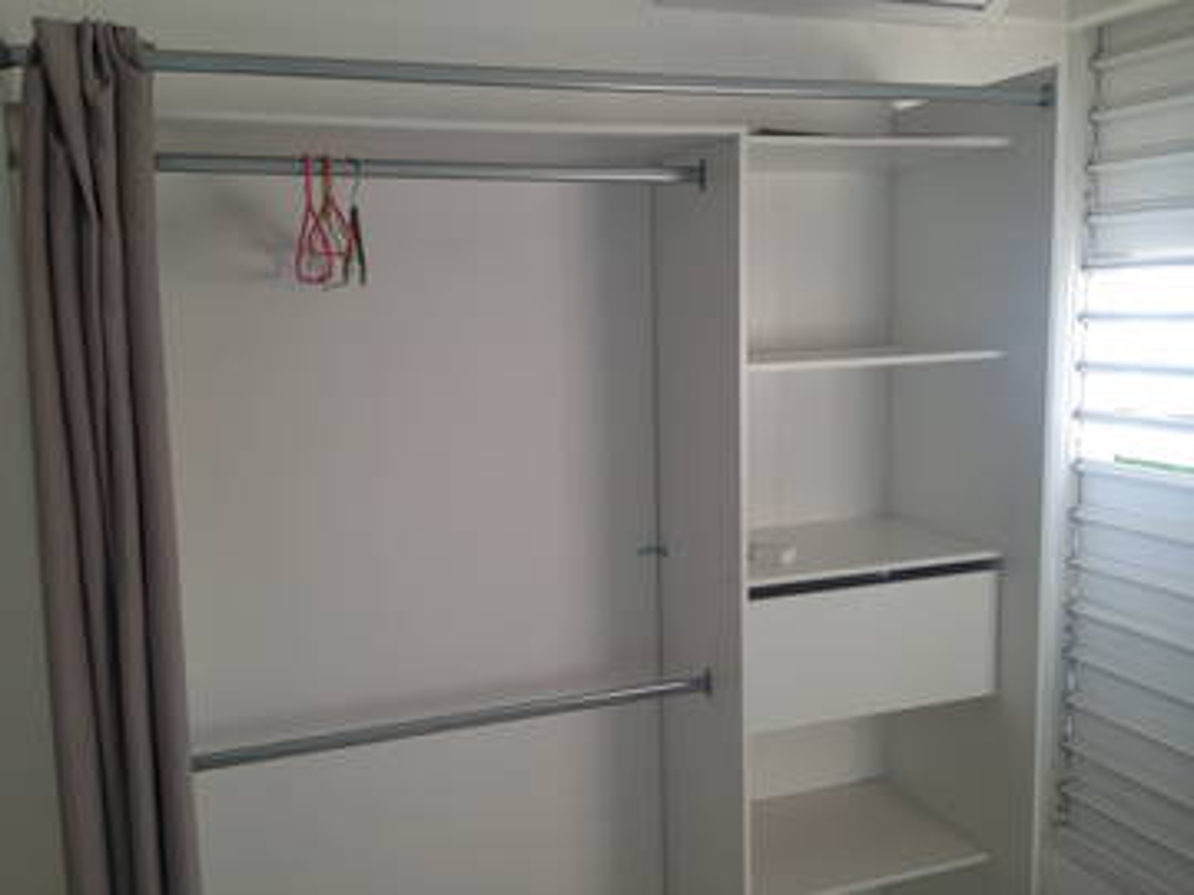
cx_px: 597
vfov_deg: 42.9
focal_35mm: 33
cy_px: 448
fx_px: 1138
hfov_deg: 55.4
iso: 50
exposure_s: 1/60
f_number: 2.4
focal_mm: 4.12
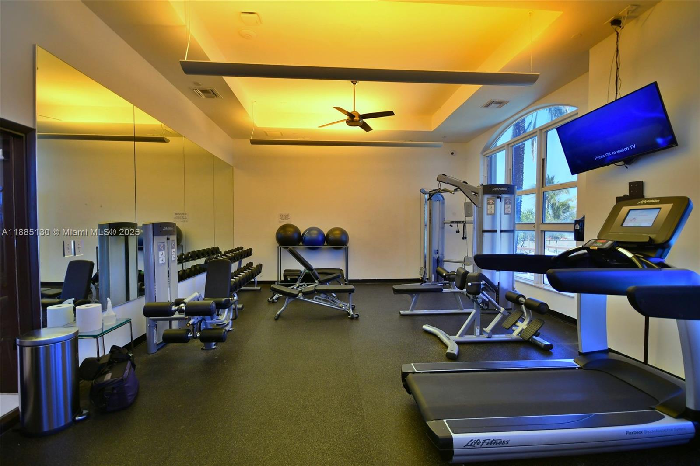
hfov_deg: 100.4
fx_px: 292
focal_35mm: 15
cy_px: 233
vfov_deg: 77.3
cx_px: 350
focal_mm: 10
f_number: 4
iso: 800
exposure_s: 1/40
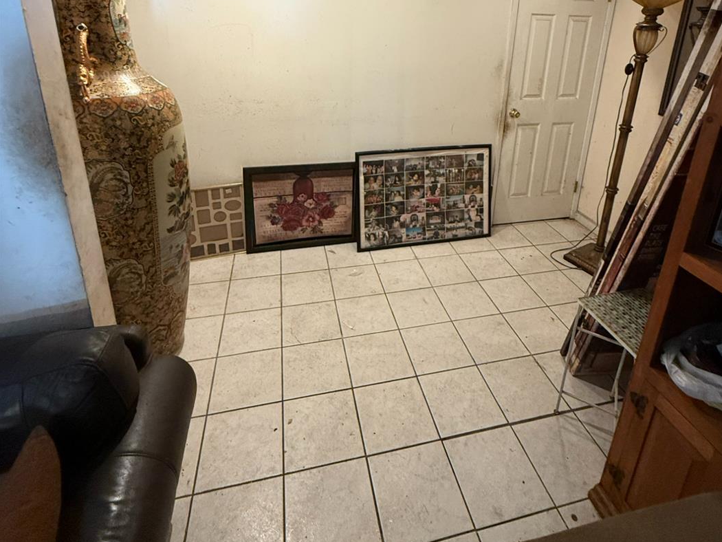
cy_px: 142
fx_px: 417
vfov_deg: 62.6
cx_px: 385
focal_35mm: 20
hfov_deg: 81.6
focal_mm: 2.22
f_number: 2.2
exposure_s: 1/60
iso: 320
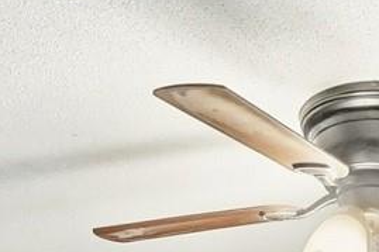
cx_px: 258
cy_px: 720
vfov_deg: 9.4
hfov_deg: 17.2
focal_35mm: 119
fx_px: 1252
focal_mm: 16
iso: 8000
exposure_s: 1/640
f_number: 10
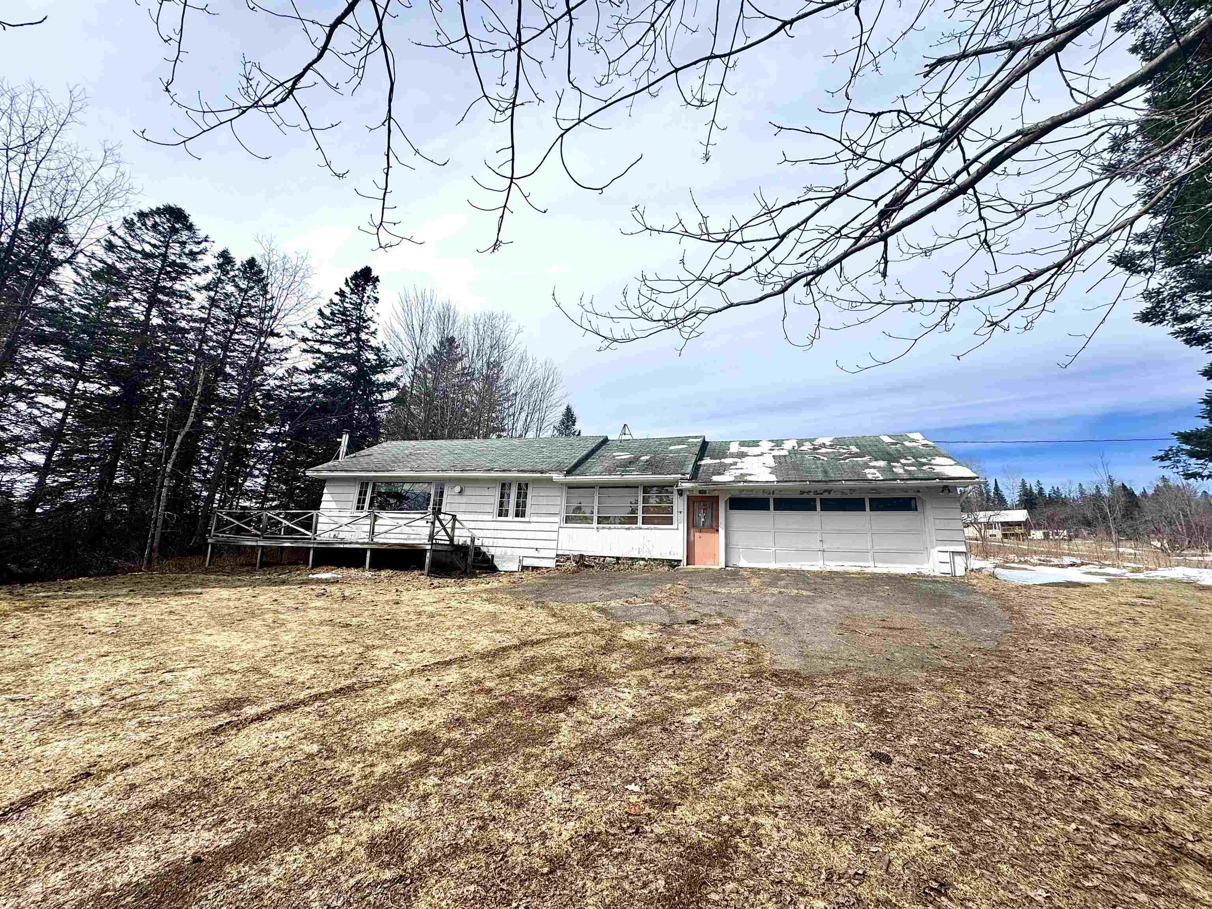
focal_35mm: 14
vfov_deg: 85.7
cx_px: 606
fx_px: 490
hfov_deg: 102.1
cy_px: 454
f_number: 2.2
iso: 40
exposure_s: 1/1449
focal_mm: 2.22
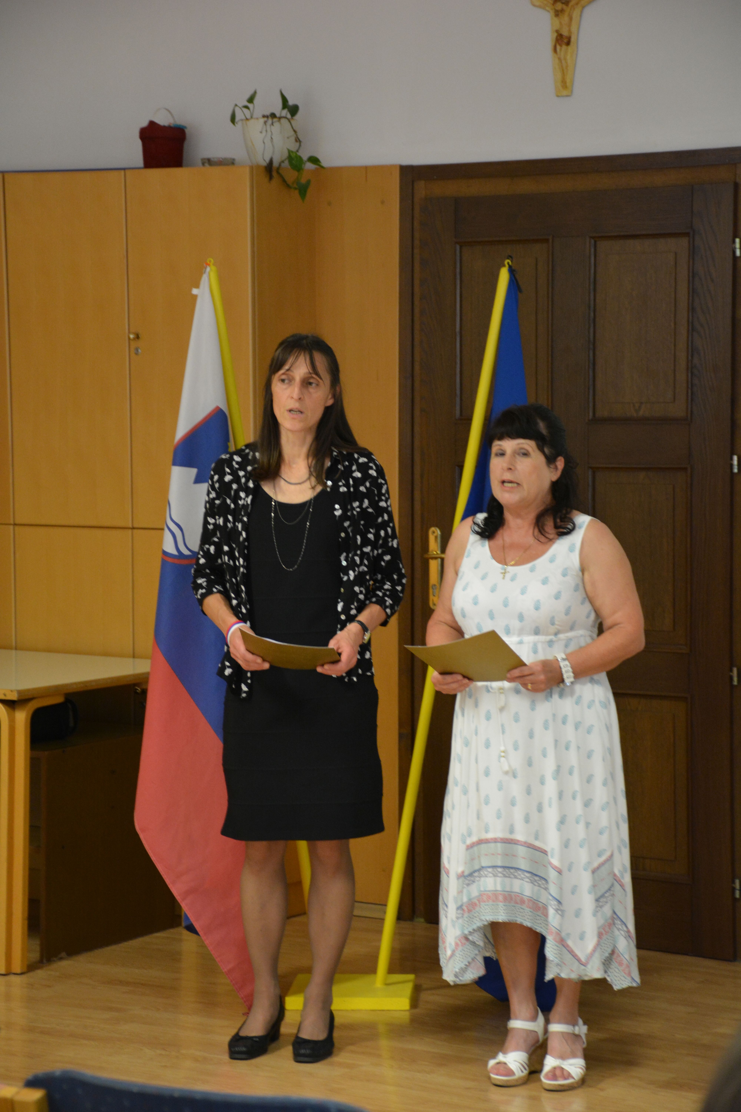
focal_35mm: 105
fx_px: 3242
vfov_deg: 19.5
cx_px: 370
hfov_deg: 13.0
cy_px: 556
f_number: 5
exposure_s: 1/30
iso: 1250
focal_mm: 70
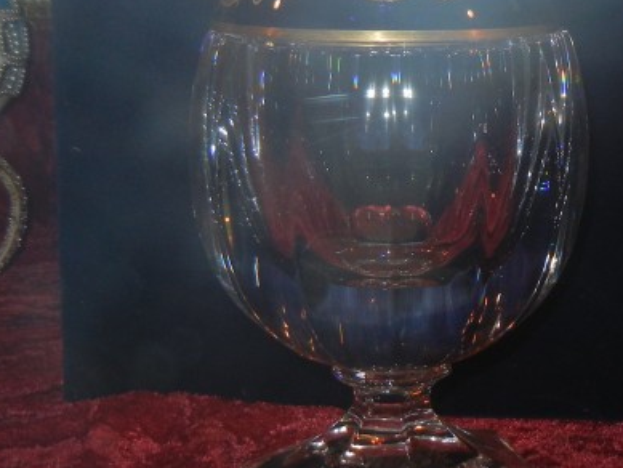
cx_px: 519
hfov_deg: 24.2
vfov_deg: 18.5
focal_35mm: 79
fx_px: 1422
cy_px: 98
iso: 200
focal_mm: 5.4
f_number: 3.5
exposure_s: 1/30
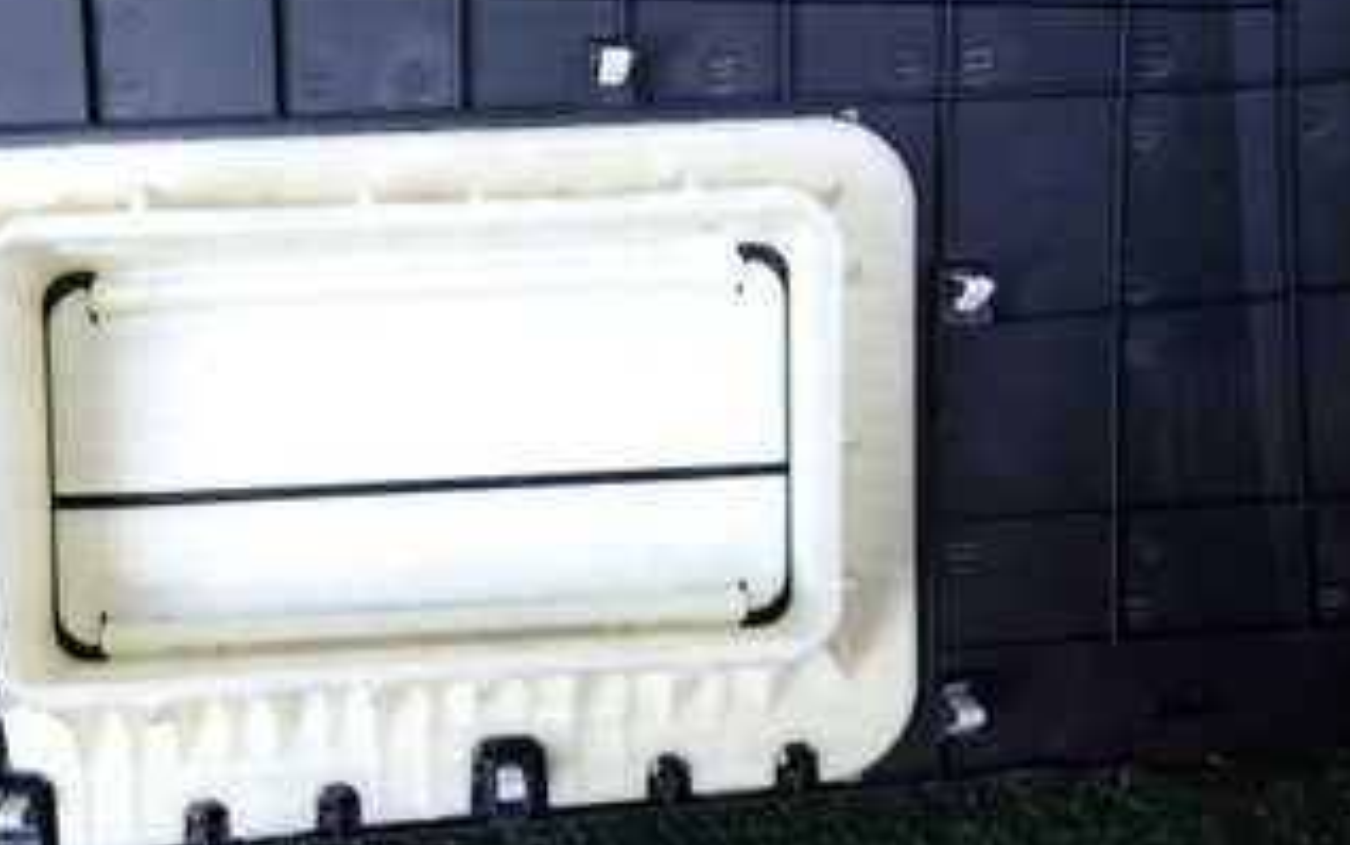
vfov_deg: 25.0
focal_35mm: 50
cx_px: 641
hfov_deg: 40.3
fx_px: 1840
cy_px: 72
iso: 400
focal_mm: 4.5
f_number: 2
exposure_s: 1/30
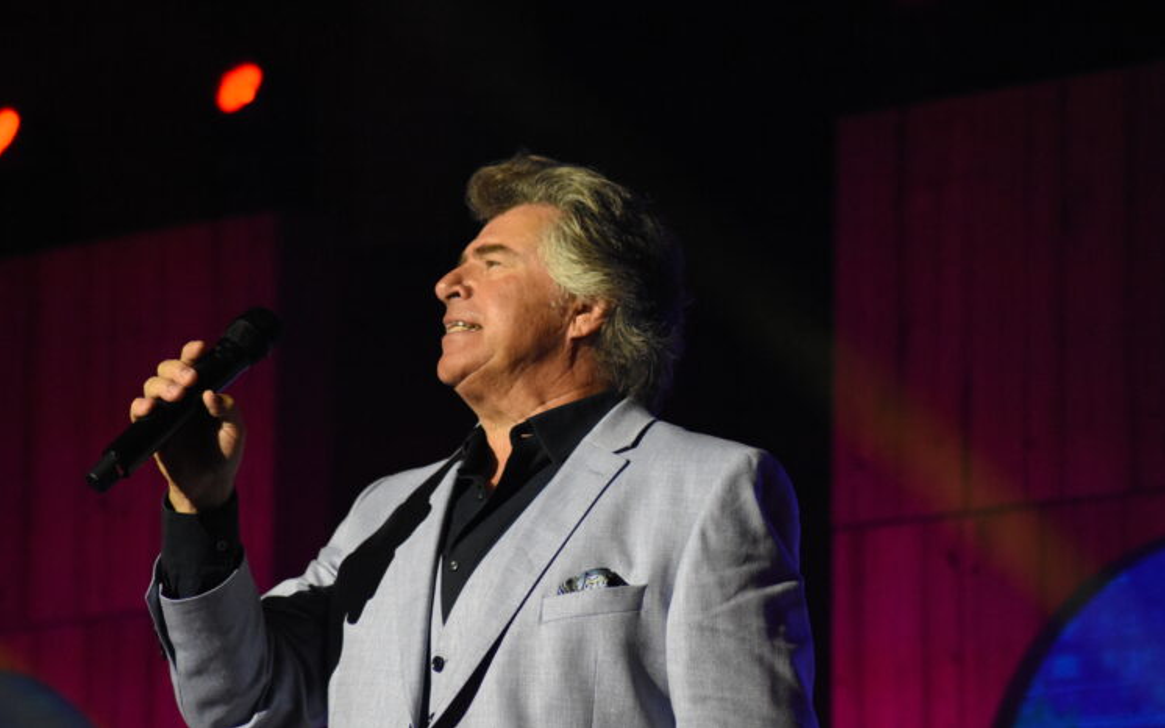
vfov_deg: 6.3
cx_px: 584
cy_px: 339
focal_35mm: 208
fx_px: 6588
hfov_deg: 10.1
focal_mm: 135
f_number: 5
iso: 5000
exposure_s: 1/640
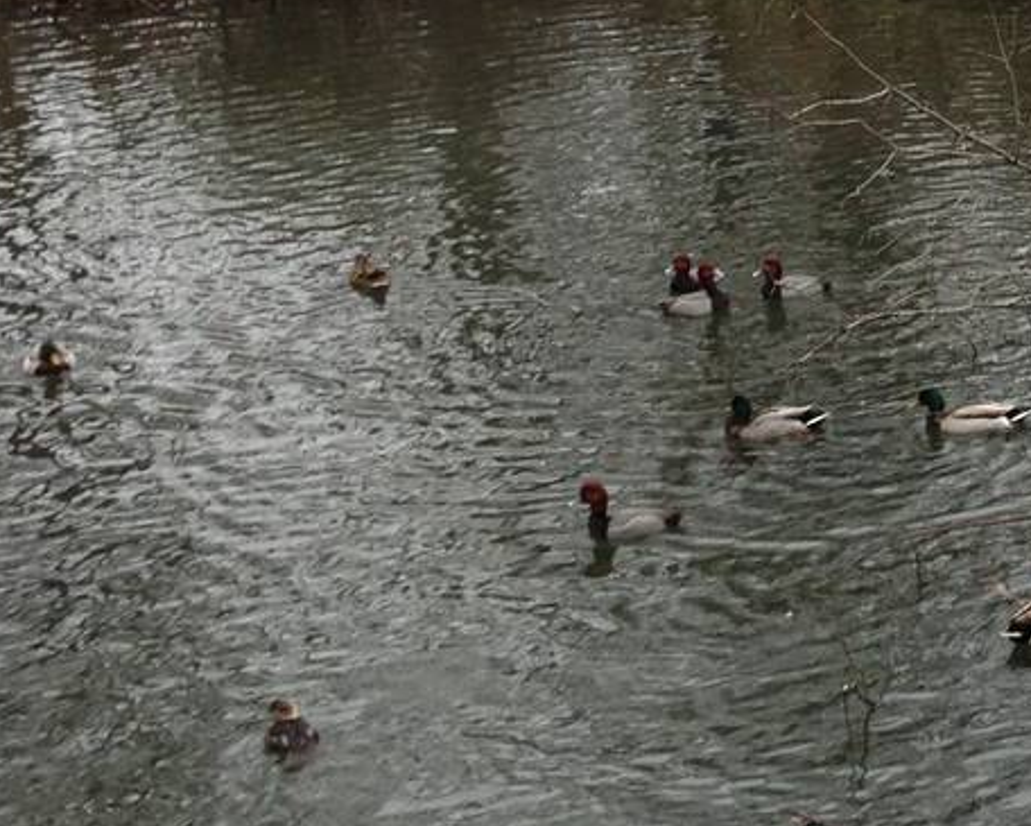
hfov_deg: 15.3
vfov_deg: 13.5
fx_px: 3449
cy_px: 72
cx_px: 1675
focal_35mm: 113
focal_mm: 4.13
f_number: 2.4
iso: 50
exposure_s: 1/120
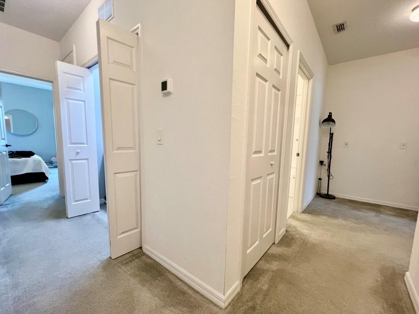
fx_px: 169
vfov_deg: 85.6
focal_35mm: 14
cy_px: 162
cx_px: 215
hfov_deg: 102.0
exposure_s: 1/120
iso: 200
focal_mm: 1.57
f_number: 1.8
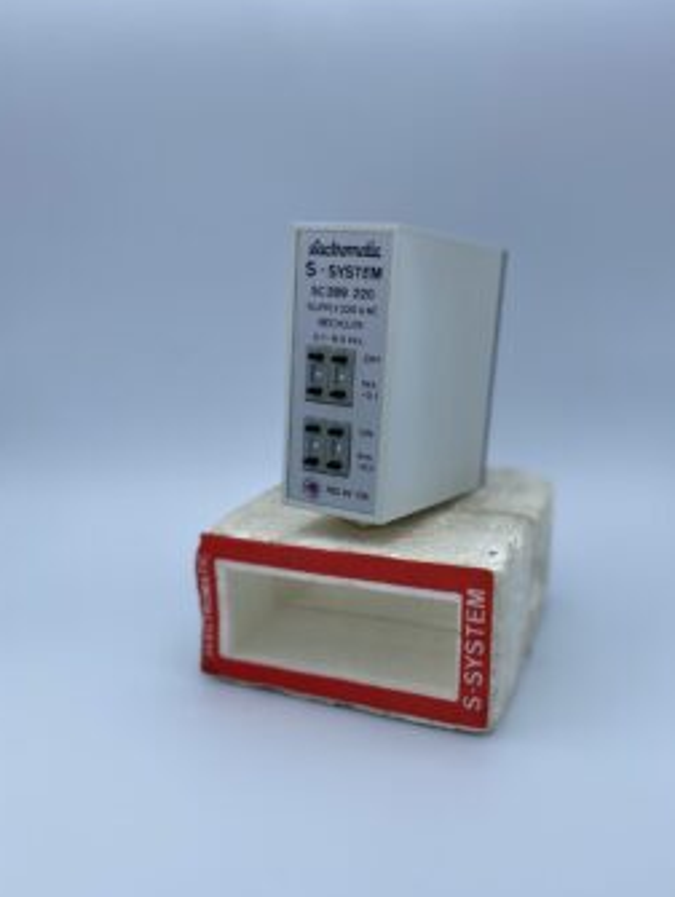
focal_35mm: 31
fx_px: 804
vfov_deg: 58.1
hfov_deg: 45.4
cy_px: 503
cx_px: 386
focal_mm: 4.25
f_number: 1.8
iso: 32
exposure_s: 1/1585
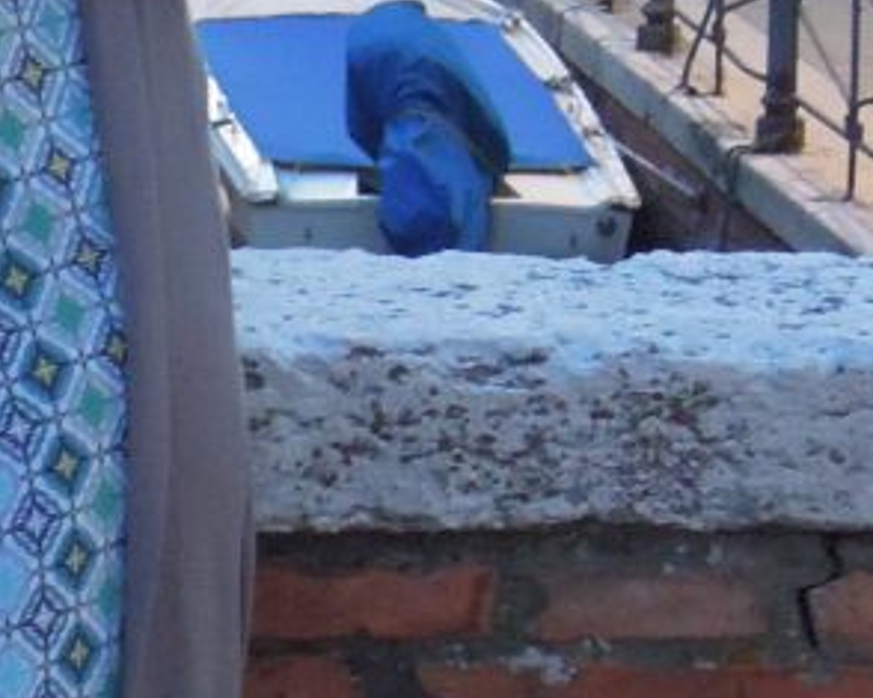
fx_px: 6431
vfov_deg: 6.2
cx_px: -101
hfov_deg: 7.7
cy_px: 426
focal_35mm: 249
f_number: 3.5
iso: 800
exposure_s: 1/5
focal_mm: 9.9
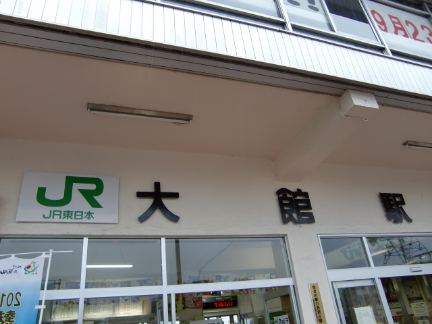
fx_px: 349
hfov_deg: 63.4
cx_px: 216
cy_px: 162
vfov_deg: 49.7
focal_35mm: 28
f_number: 2.6
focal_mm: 4.9
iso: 64
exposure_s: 1/60
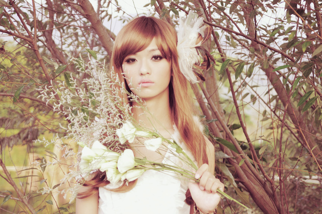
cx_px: 161
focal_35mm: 105
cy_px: 107
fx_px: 938
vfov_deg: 13.0
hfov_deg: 19.5
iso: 200
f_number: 4.5
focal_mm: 70
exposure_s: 1/100
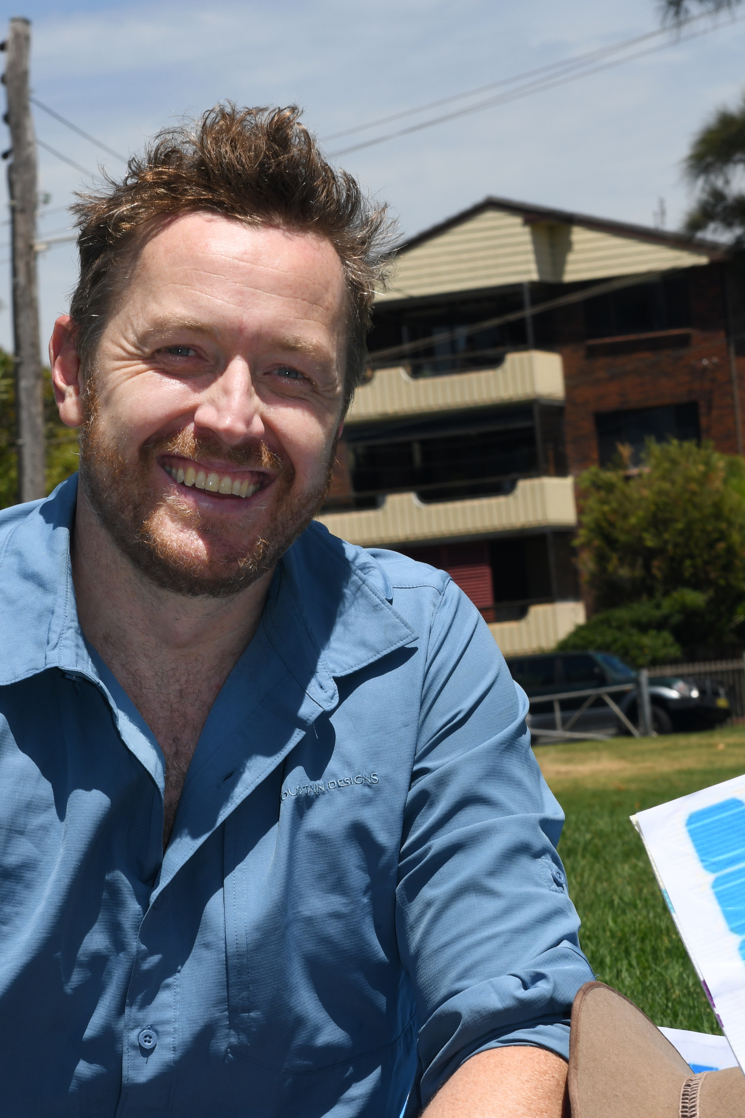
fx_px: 4595
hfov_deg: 9.3
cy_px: 800
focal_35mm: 148
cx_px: 355
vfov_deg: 13.8
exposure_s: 1/250
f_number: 13
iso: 160
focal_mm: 66
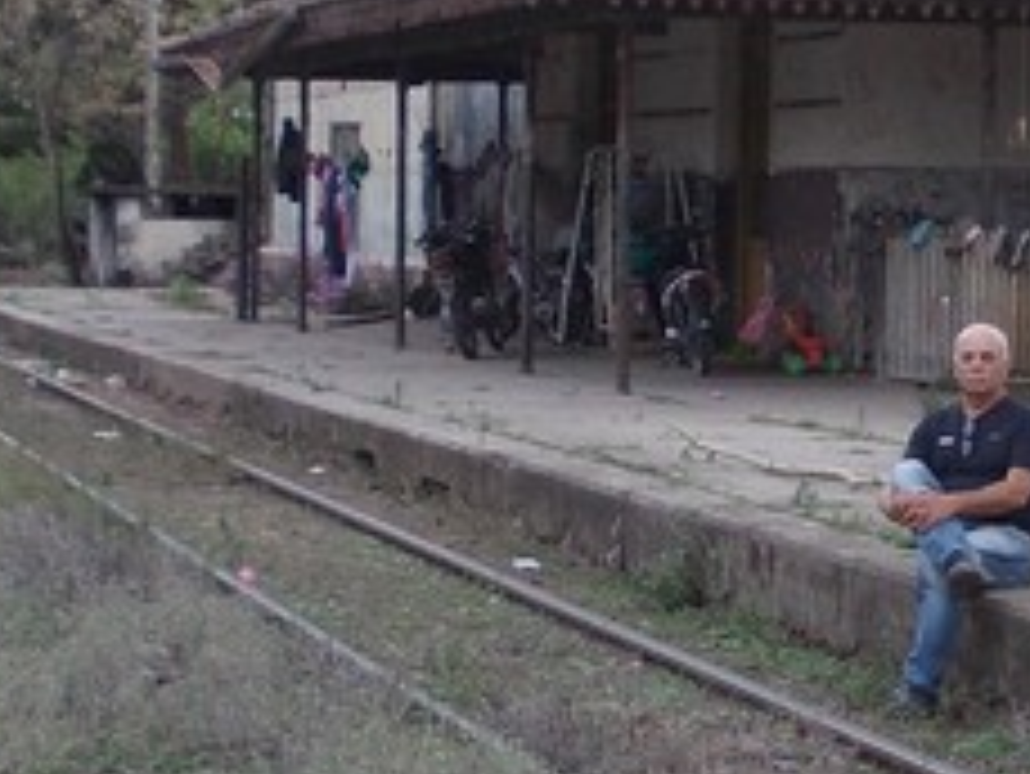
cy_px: 392
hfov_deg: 15.3
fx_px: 3781
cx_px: 936
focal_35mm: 127
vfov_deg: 11.7
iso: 110
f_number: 3.1
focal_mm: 5.3
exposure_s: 1/30
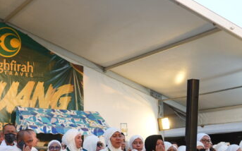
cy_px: 144
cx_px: -23
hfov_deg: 26.1
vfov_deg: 17.5
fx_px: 481
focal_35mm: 73
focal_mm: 24
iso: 500
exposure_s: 1/400
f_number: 2.8
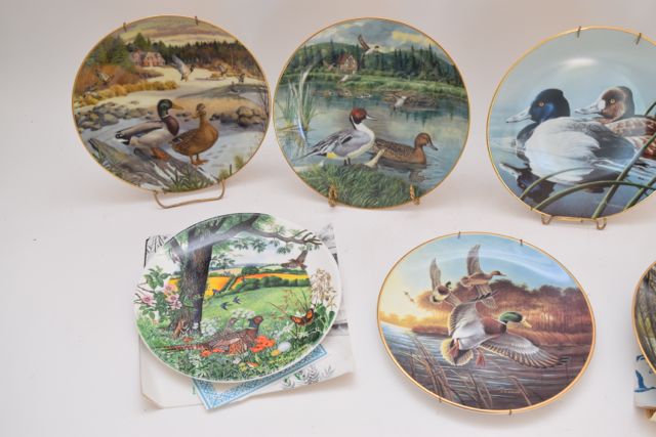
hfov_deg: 47.9
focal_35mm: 40
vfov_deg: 33.0
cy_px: 218
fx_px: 738
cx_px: 328
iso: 800
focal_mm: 27
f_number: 5.6
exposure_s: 1/125
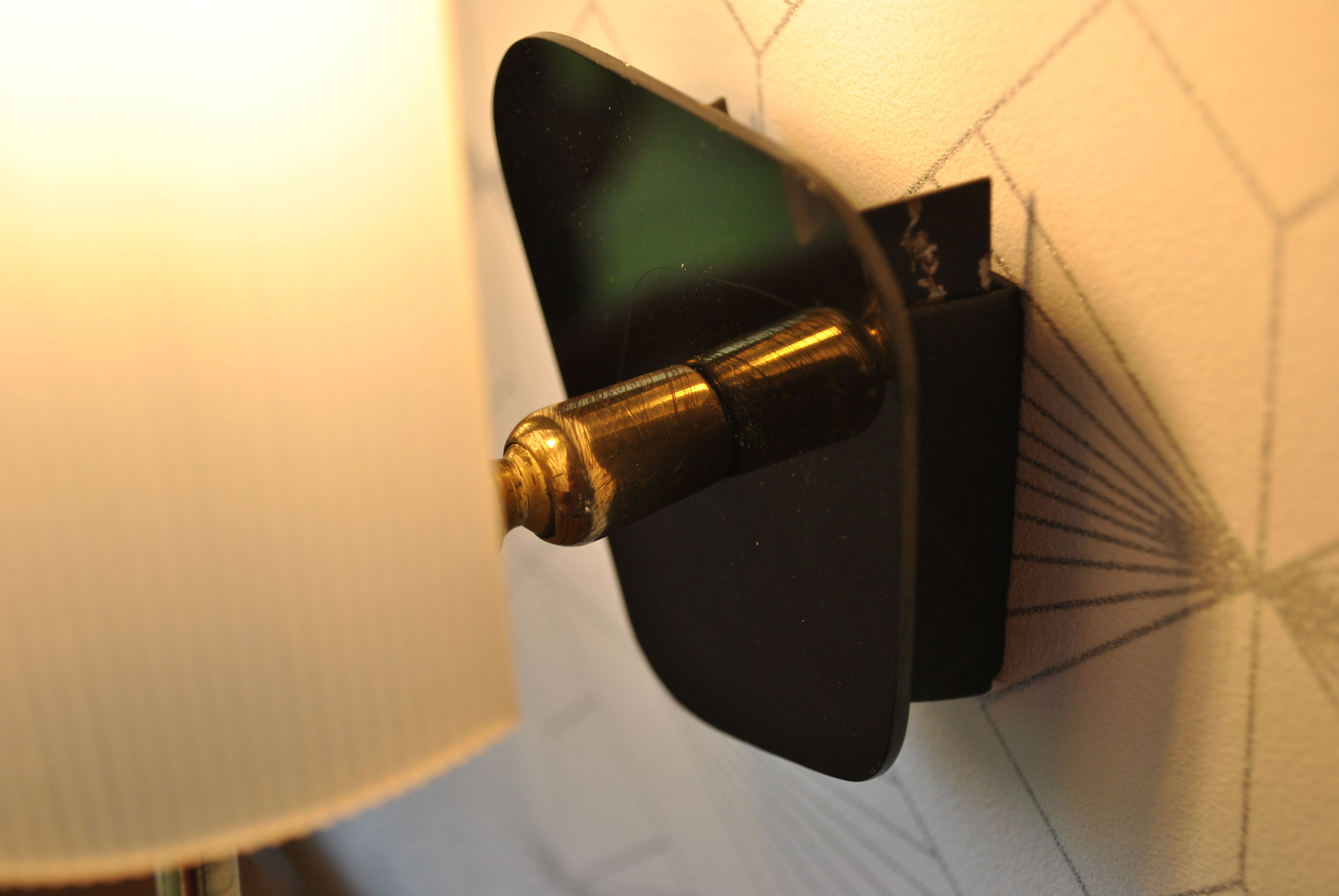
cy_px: 448
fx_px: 2011
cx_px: 670
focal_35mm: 54
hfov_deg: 36.8
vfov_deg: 25.1
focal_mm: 36
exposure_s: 1/125
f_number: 5.6
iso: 180
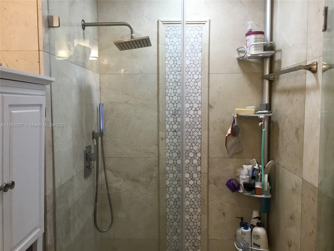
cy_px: 126
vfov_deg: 45.4
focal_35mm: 31
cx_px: 167
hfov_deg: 58.4
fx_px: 299
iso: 40
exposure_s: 1/30
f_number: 2.4
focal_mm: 3.3
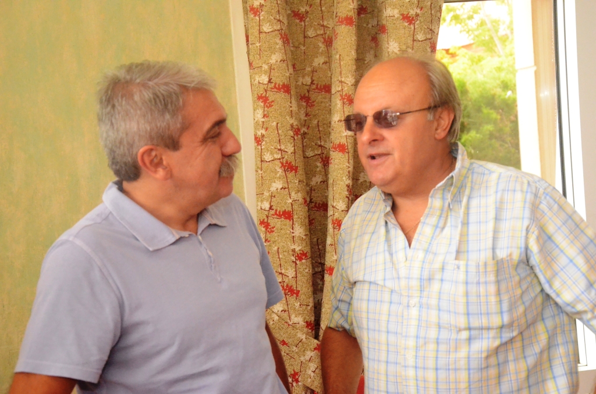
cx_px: 298
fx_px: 1115
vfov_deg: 20.1
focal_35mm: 68
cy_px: 197
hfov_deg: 29.9
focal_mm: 45
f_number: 5.6
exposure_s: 1/250
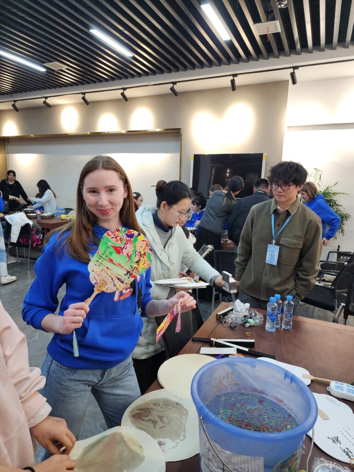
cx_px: 177
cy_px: 236
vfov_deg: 73.9
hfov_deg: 58.9
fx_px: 314
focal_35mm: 23
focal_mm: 6.4
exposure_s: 1/120
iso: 250
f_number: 1.8
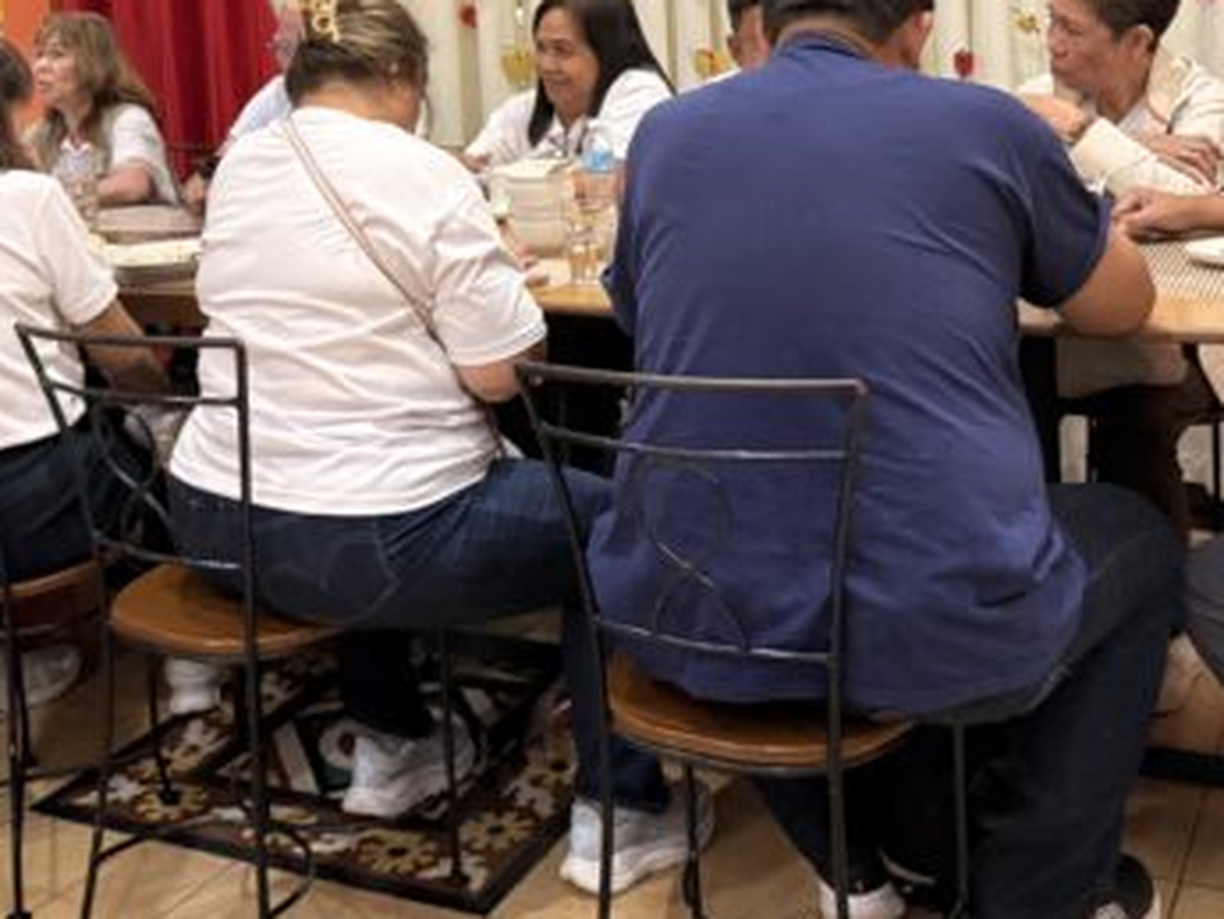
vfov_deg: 29.4
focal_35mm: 48
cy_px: 153
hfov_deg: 39.6
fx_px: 1698
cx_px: 575
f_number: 1.78
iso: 800
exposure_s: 1/40
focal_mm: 6.76
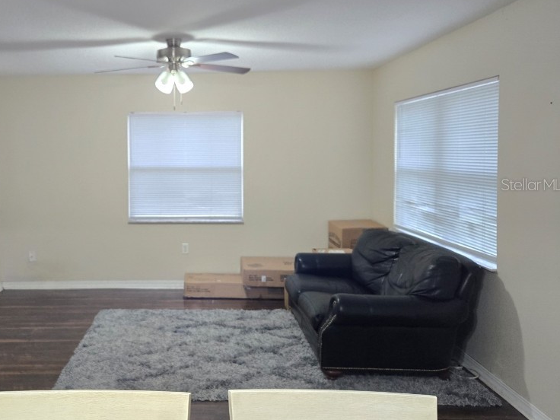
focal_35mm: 32
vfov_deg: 44.1
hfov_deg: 55.5
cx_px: 183
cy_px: 184
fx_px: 518
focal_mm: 5.4
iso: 640
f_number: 1.8
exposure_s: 1/120
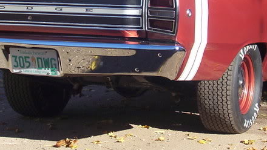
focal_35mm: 131
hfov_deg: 16.4
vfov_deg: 9.3
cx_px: 141
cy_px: 37
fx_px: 928
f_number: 3.26
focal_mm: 8.74
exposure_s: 1/864
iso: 100
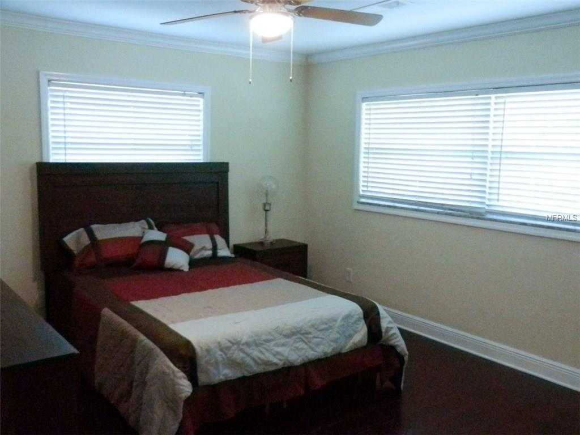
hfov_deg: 55.4
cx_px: 290
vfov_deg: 42.9
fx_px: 553
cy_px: 218
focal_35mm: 33
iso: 3200
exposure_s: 1/100
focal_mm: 5.9
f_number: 3.8
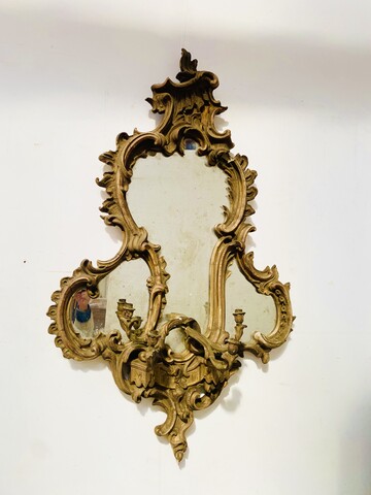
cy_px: 248
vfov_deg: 67.3
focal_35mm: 26
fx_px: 372
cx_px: 186
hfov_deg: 53.1
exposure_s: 1/118
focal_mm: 4.25
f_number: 1.8
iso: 125
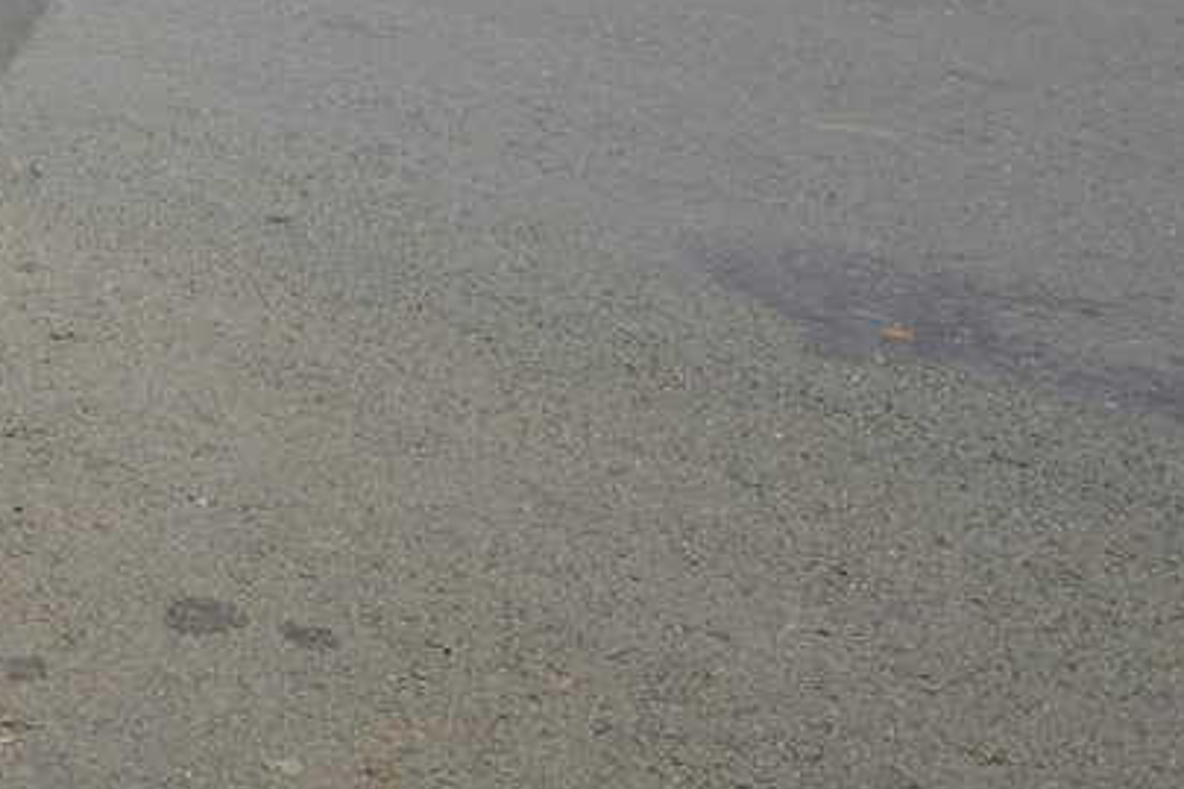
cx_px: -1005
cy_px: -628
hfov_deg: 17.2
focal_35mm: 95
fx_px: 3123
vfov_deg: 13.0
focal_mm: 24
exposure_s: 1/400
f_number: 13
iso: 200
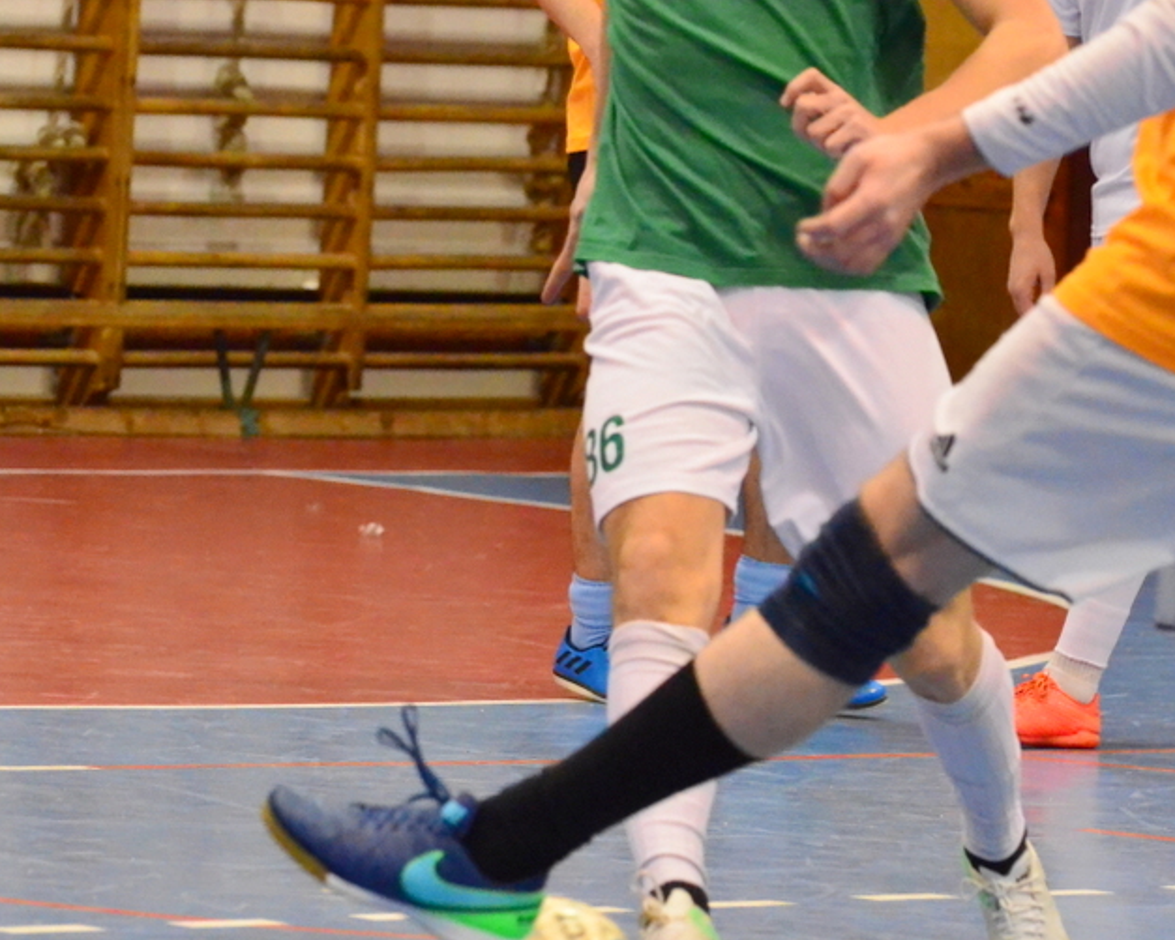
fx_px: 10471
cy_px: 375
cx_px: 916
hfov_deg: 6.4
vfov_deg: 5.1
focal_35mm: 301
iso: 6400
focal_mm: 112
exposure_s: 1/640
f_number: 5
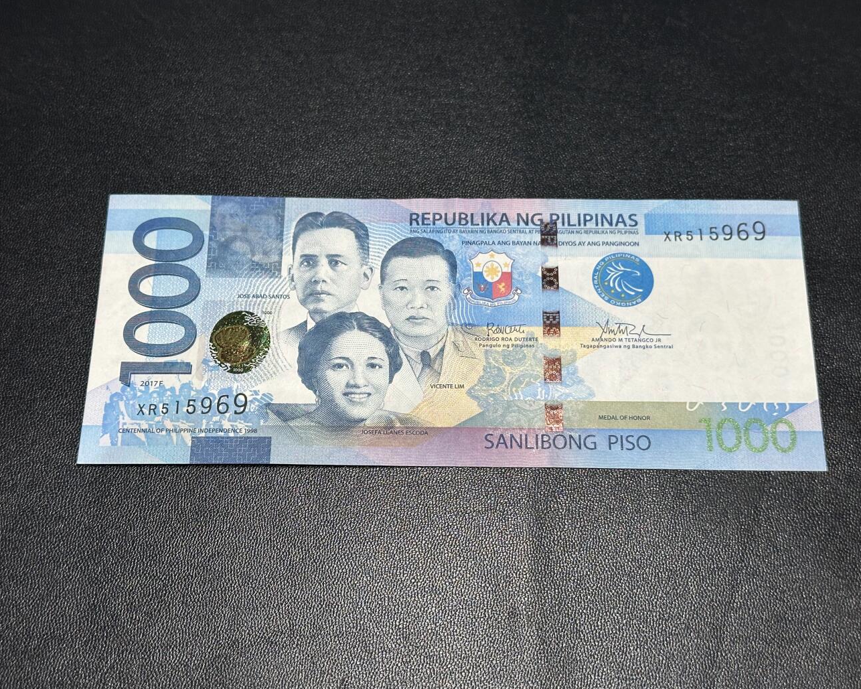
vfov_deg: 29.7
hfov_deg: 36.6
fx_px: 1300
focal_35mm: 51
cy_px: 346
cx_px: 457
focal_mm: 6.86
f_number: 1.78
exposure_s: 1/50
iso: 64
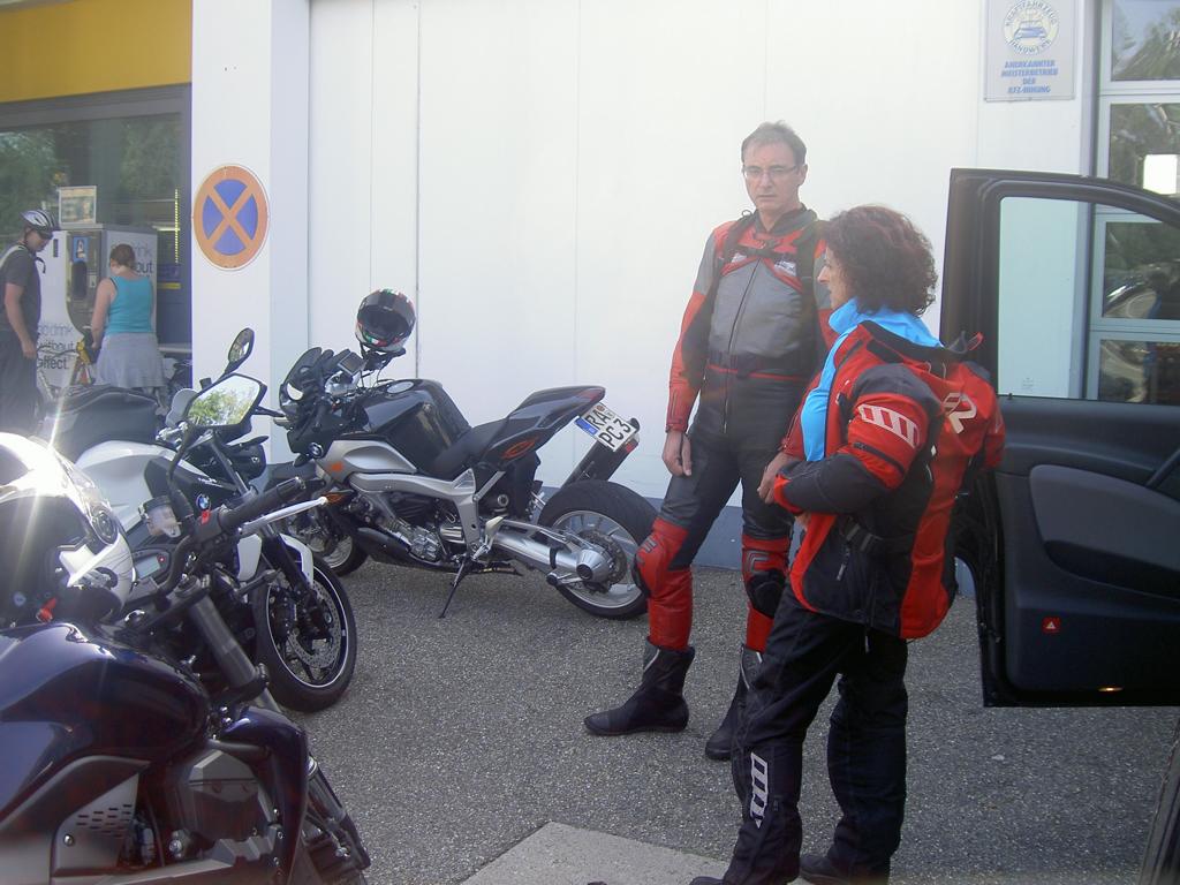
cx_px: 590
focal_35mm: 39
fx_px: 1329
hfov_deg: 47.9
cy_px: 442
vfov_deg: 36.8
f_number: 2.8
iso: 100
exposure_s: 1/160
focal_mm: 8
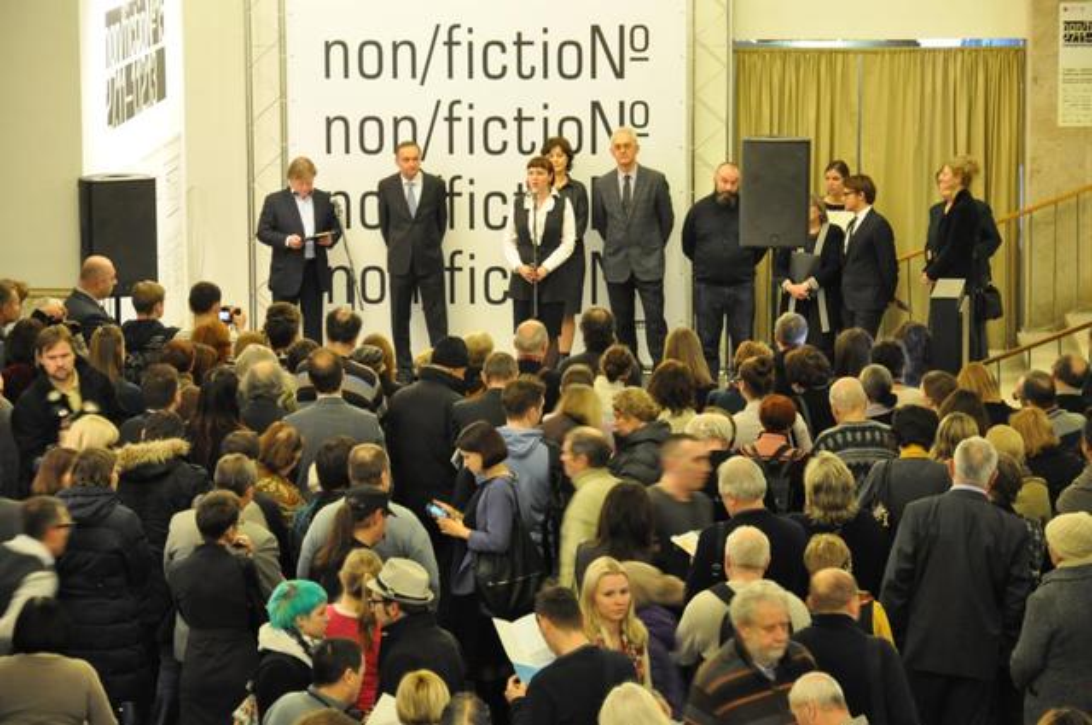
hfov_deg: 14.9
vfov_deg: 9.9
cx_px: 546
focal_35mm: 138
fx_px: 4181
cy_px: 362
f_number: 5.6
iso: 1600
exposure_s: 1/15
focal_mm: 92
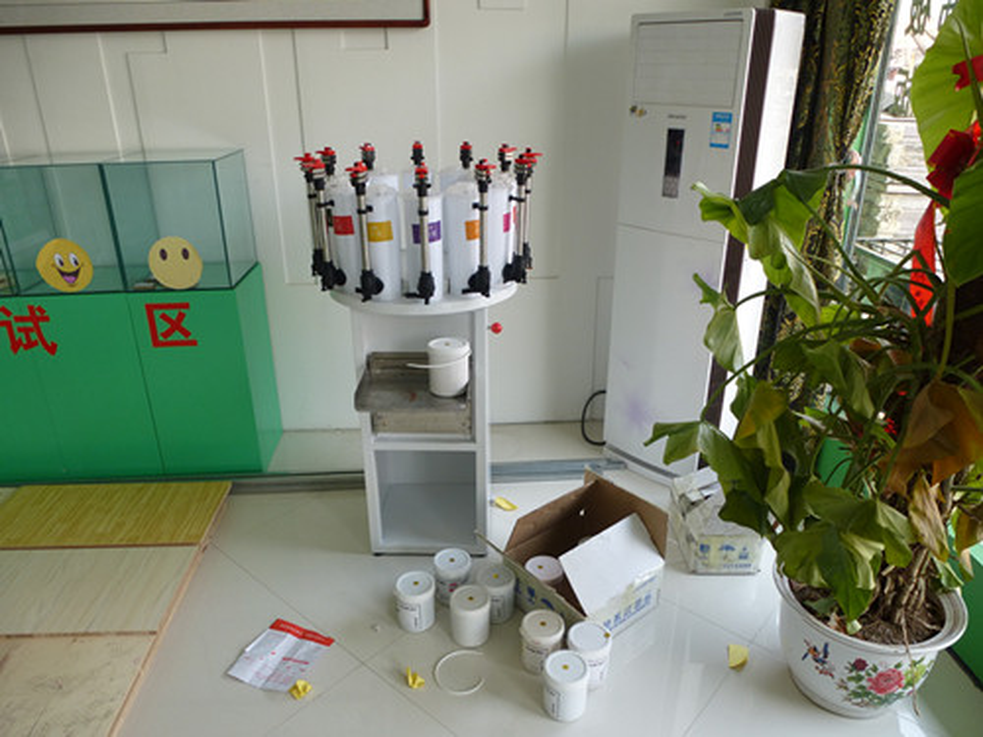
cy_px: 368
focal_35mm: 24
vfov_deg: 56.8
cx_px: 492
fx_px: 682
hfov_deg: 71.6
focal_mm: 4.3
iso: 125
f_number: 3.3
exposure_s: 1/60
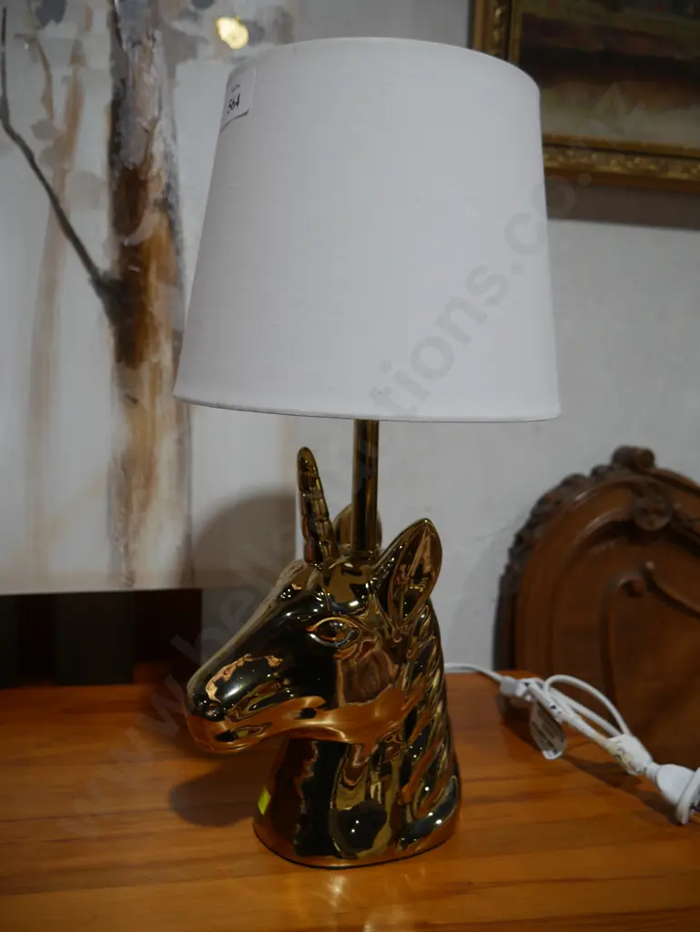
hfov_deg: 49.8
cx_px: 350
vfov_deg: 63.4
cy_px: 466
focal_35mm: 28
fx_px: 754
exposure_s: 1/100
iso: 200
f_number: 3.5
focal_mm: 14
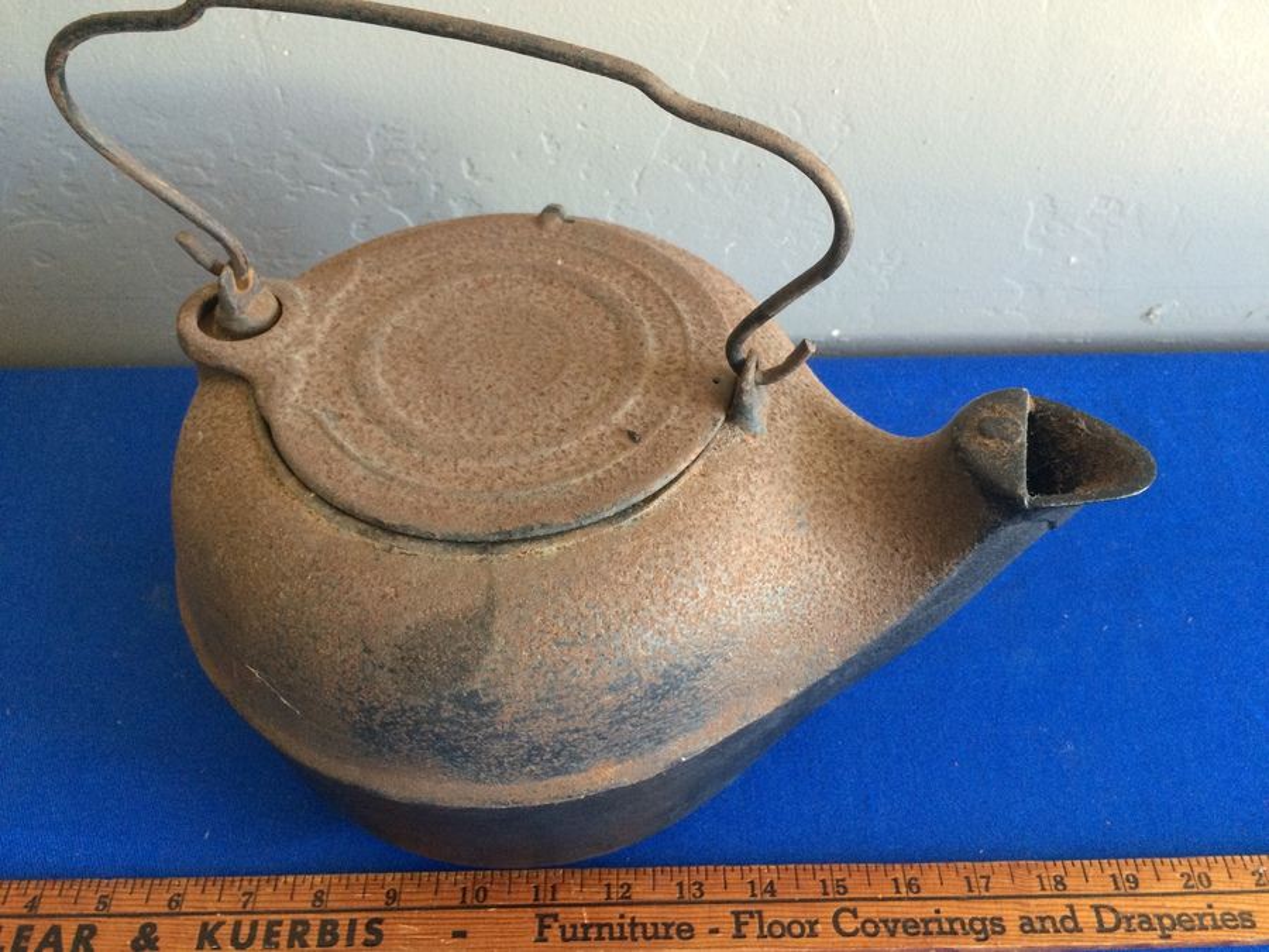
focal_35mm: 29
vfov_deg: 48.2
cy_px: 476
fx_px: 1063
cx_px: 634
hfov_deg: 61.7
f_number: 2.2
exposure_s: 1/30
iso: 125
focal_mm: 4.15
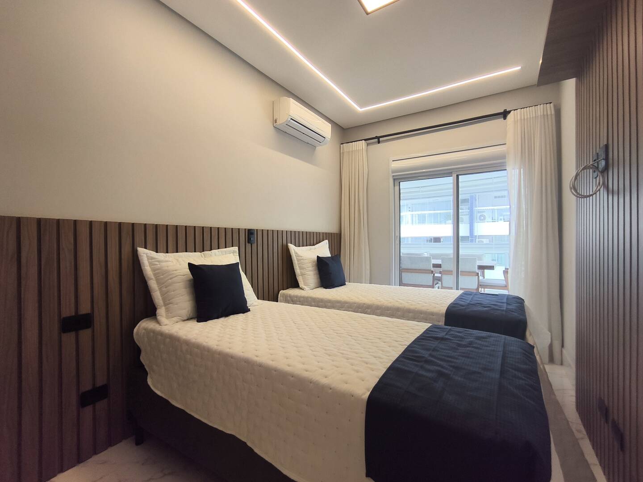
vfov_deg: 78.1
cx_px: 322
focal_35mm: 16
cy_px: 241
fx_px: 297
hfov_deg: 94.5
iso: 64
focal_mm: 1.65
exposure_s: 1/120
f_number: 2.2
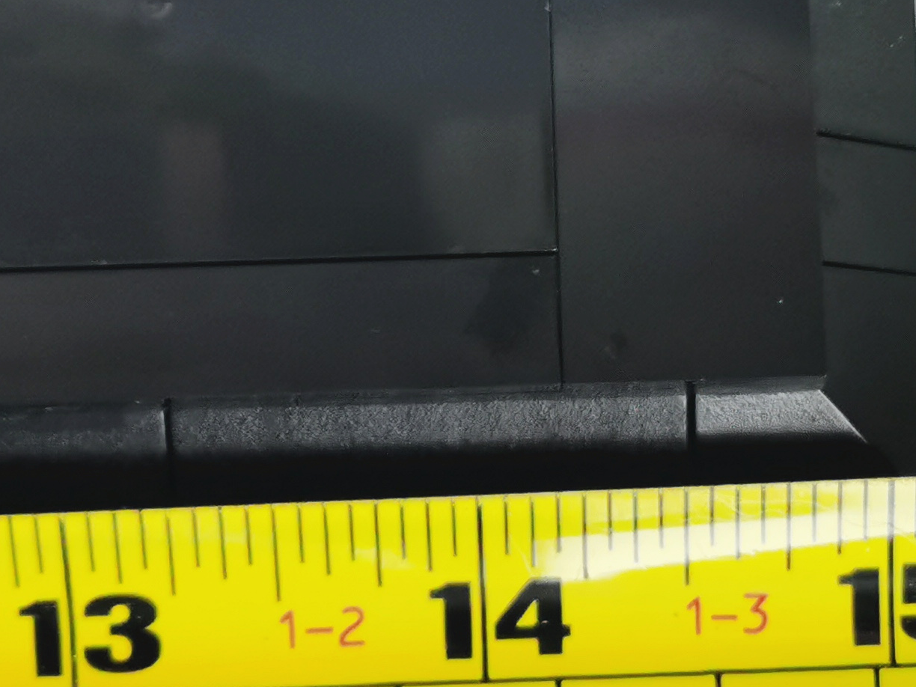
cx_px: 610
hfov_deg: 13.5
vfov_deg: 10.1
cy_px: 63
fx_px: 3863
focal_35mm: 146
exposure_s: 1/120
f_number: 1.8
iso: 200
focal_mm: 5.58
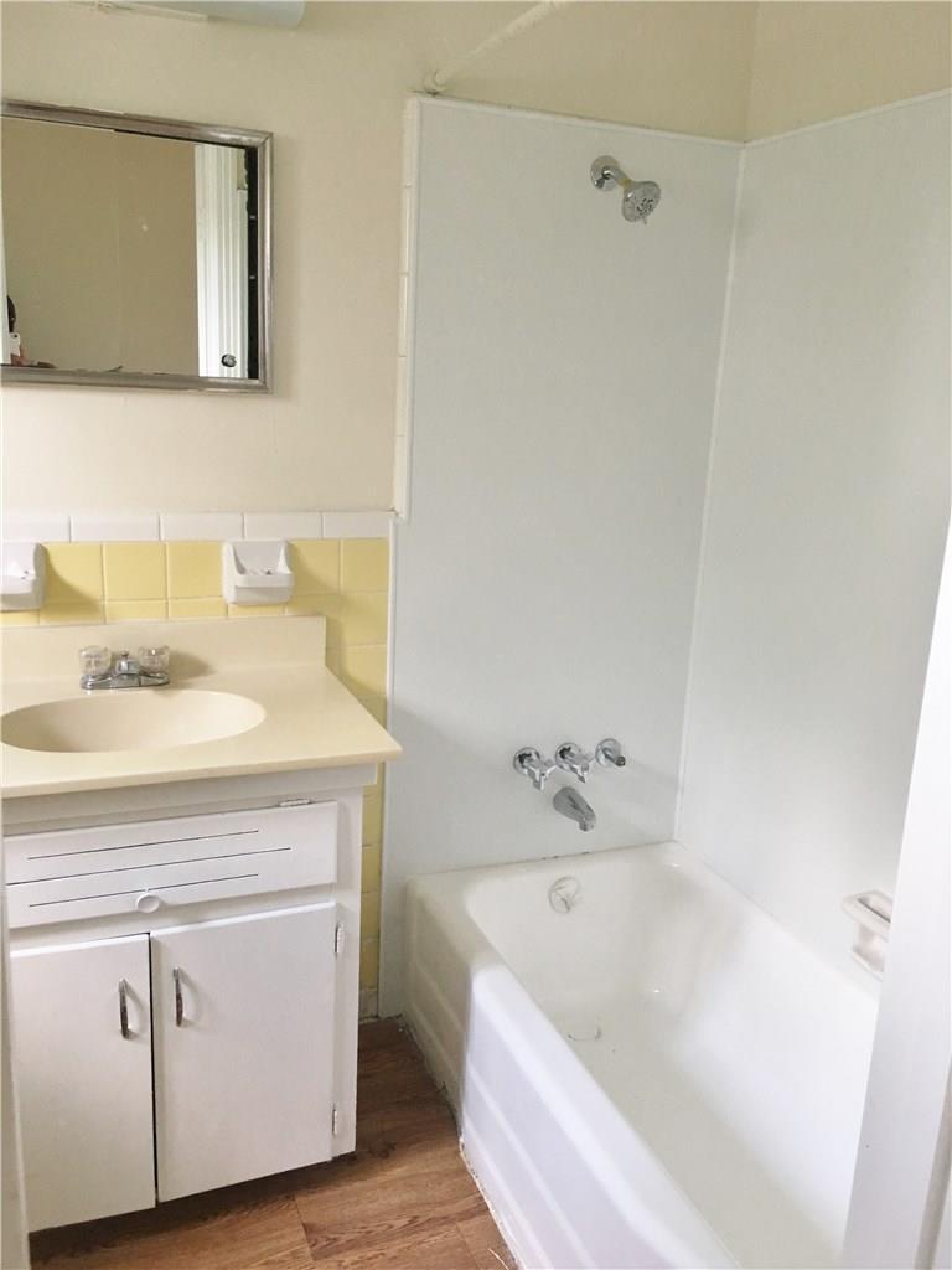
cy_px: 635
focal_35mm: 29
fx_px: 1063
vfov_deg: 61.7
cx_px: 476
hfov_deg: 48.2
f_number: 2.2
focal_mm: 4.15
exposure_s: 1/30
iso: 100
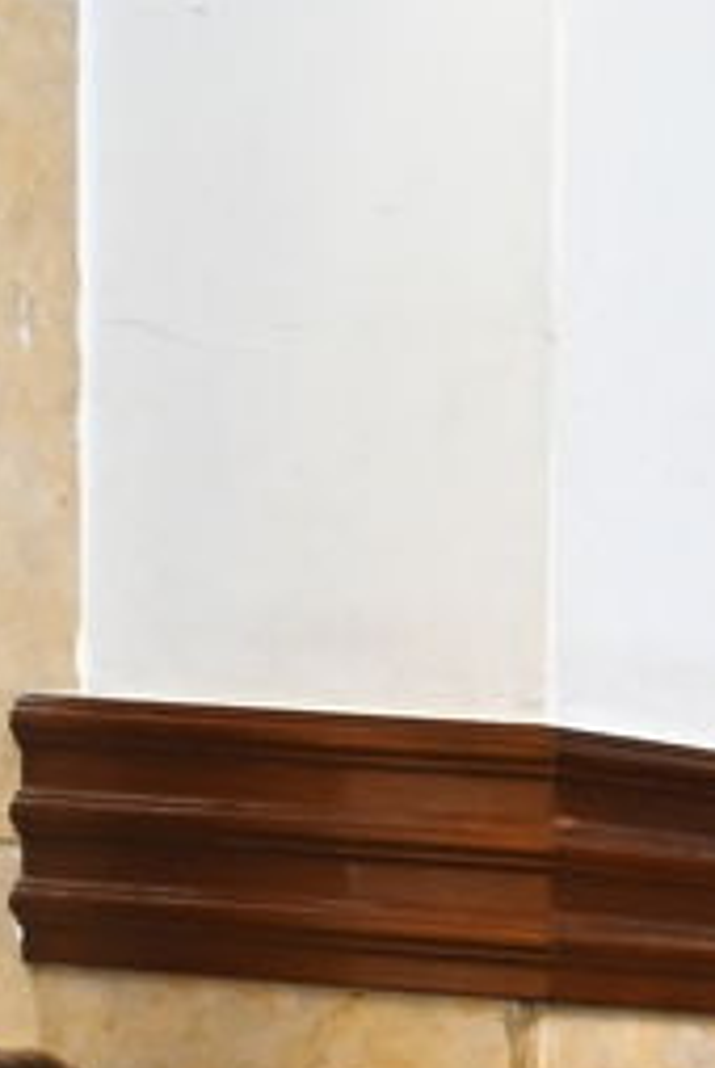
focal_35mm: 176
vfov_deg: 11.1
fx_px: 5229
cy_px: 1741
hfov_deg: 6.5
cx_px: 2776
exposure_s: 1/125
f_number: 8
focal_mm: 32
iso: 2000
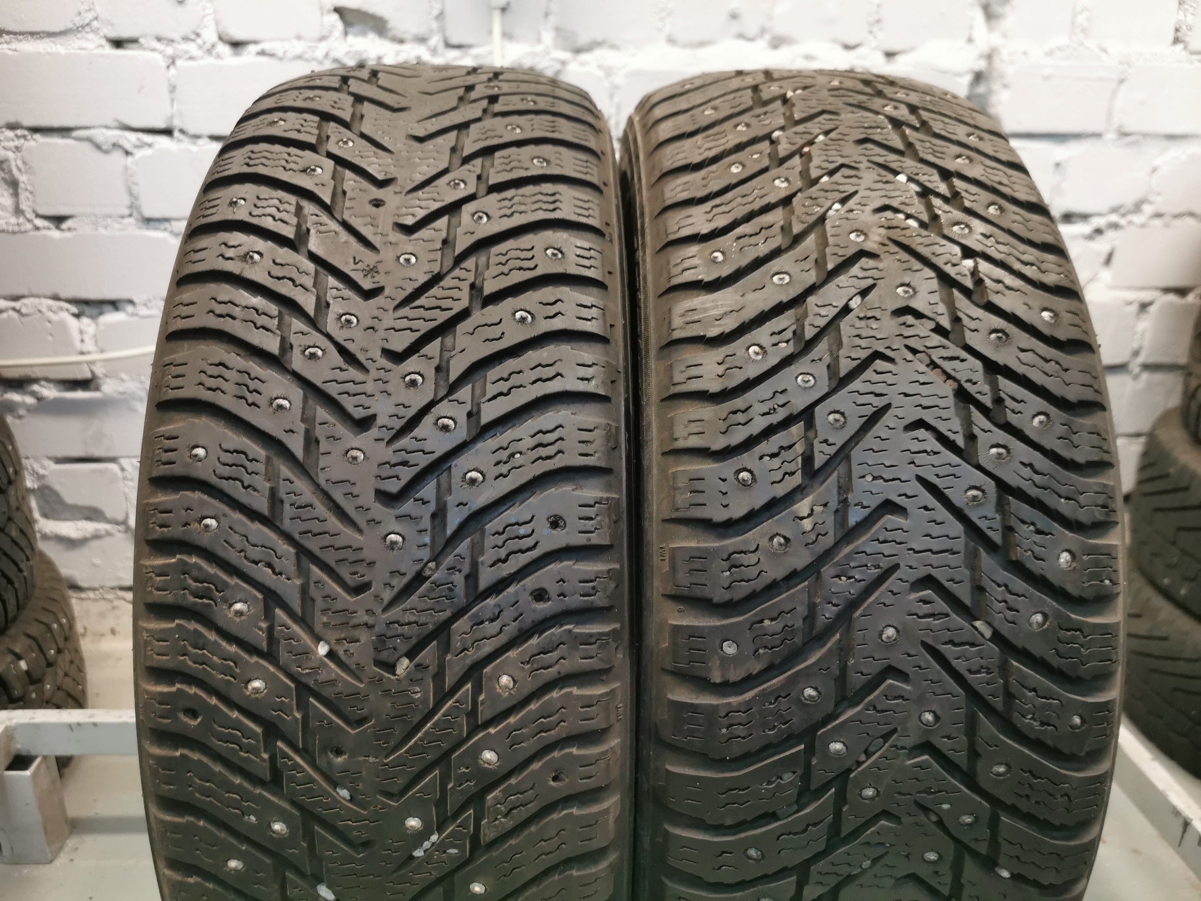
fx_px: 937
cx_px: 600
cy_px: 450
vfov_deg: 51.4
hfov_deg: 65.3
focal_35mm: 27
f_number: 1.6
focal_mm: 5.56
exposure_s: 1/50
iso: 160
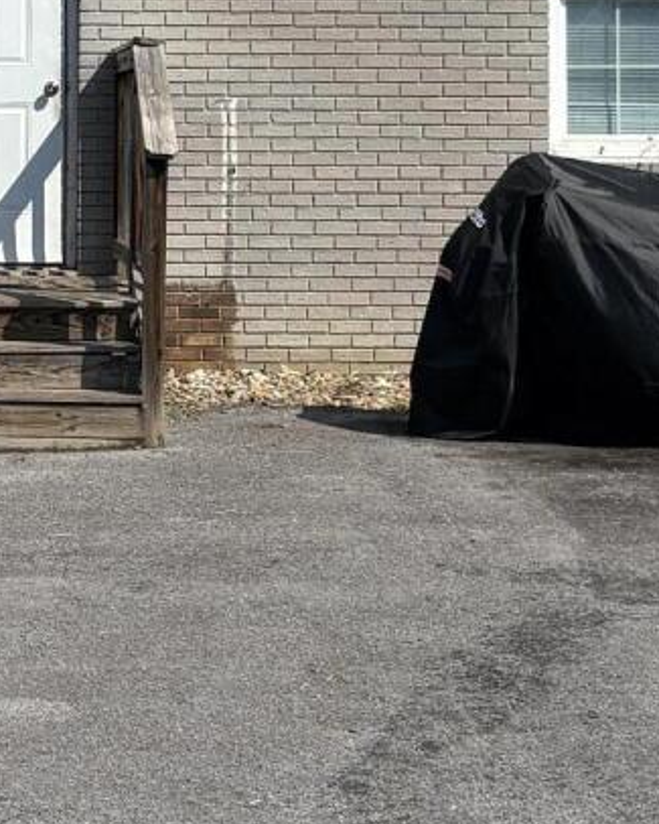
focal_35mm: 125
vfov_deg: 15.2
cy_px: 89
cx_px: 81
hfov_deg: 12.3
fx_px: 3046
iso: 50
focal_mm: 5.96
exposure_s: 1/6329
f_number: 1.6
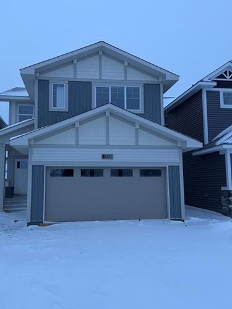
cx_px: 97
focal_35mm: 32
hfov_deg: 44.0
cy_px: 154
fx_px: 286
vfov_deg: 56.8
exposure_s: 1/831
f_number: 1.78
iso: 80
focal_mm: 6.76
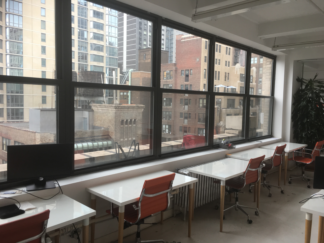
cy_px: 122
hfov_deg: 61.7
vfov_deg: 48.2
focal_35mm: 29
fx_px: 271
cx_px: 162
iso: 32
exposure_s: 1/60
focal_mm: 4.15
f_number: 2.2
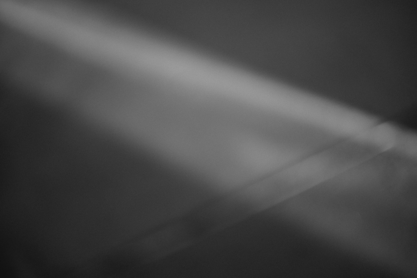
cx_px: 208
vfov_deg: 16.1
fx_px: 985
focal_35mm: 85
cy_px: 139
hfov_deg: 23.9
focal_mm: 85
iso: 100
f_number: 1.3
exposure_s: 1/2000
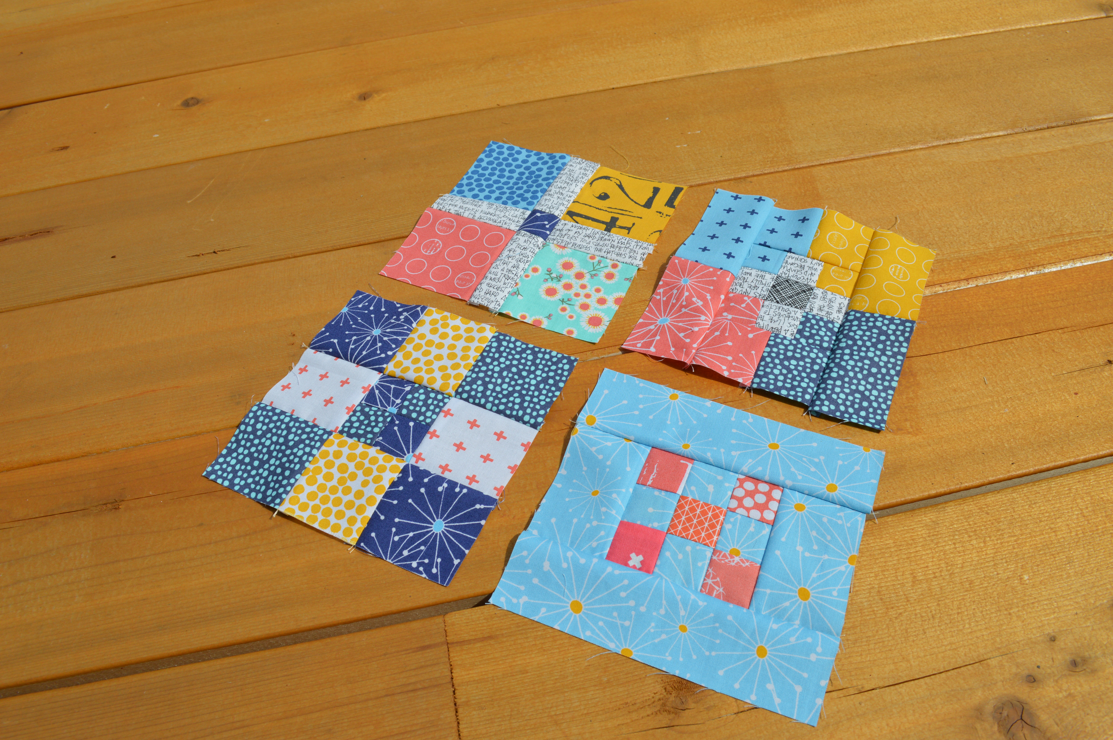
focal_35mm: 27
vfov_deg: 47.8
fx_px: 834
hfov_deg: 67.4
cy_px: 370
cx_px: 556
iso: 100
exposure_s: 1/320
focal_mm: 18
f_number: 9
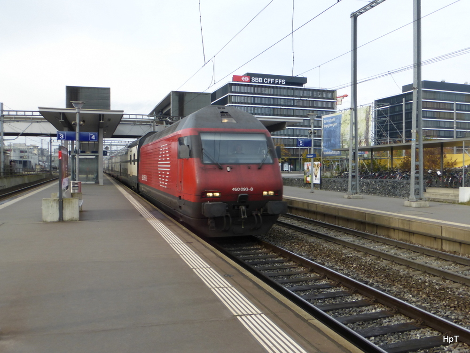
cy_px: 176
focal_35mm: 31
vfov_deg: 45.4
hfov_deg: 58.4
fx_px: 421
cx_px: 235
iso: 100
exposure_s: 1/320
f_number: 4
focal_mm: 5.4
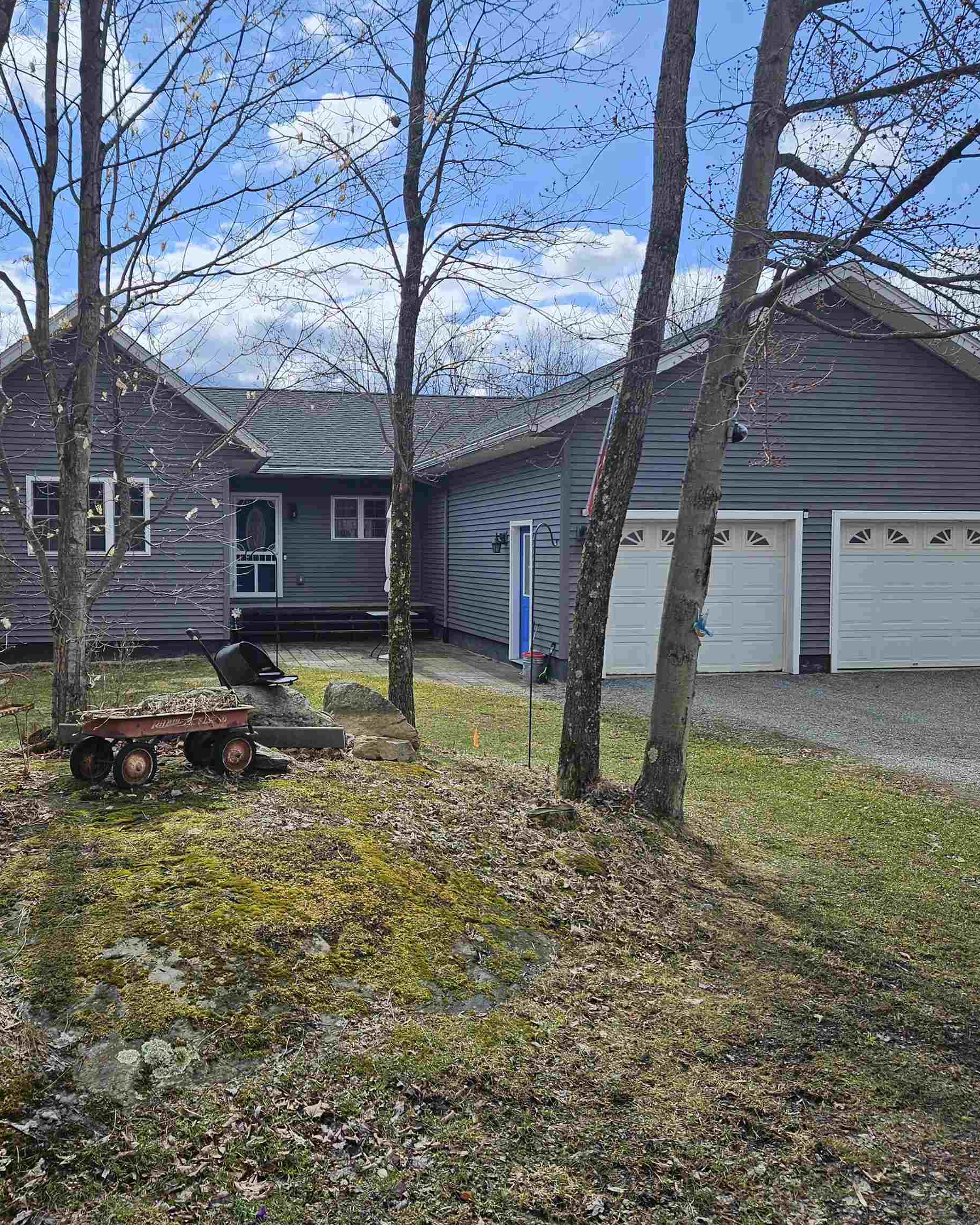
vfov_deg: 58.8
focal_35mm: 30
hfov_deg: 48.2
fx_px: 1088
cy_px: 612
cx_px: 390
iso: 25
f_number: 1.8
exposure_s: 1/2122
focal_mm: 5.4
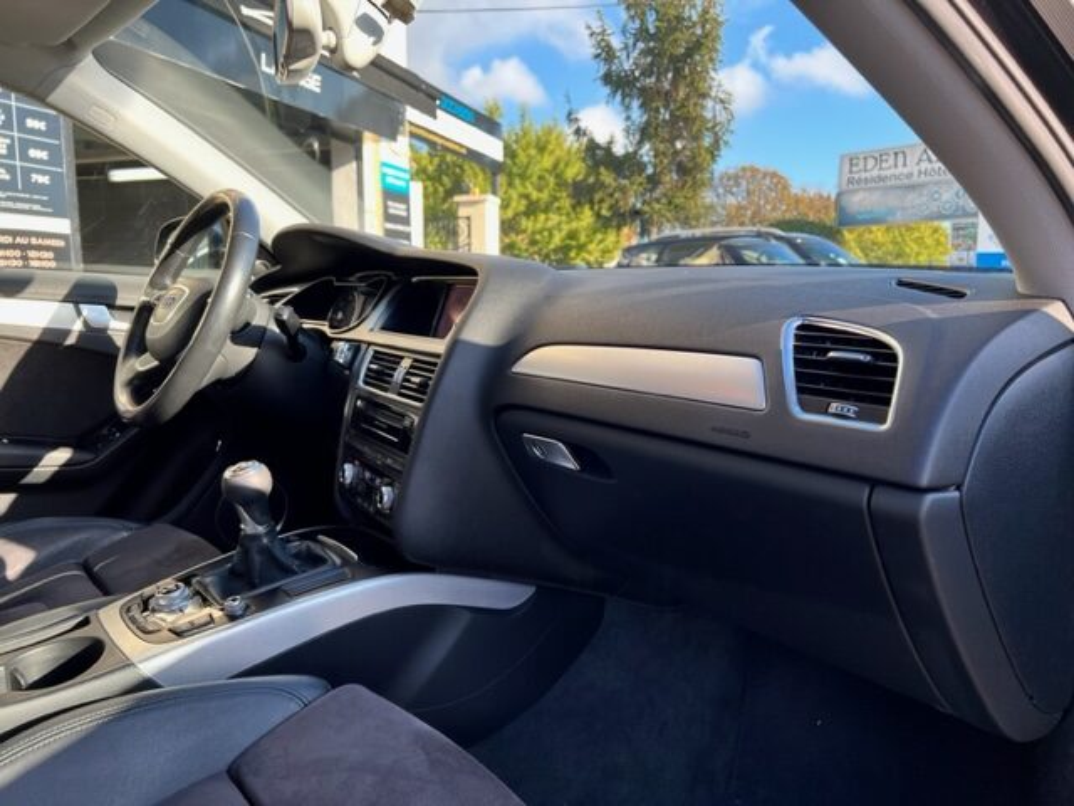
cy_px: 403
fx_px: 807
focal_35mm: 26
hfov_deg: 67.3
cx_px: 537
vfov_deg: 53.1
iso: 50
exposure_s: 1/319
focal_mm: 5.7
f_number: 1.5
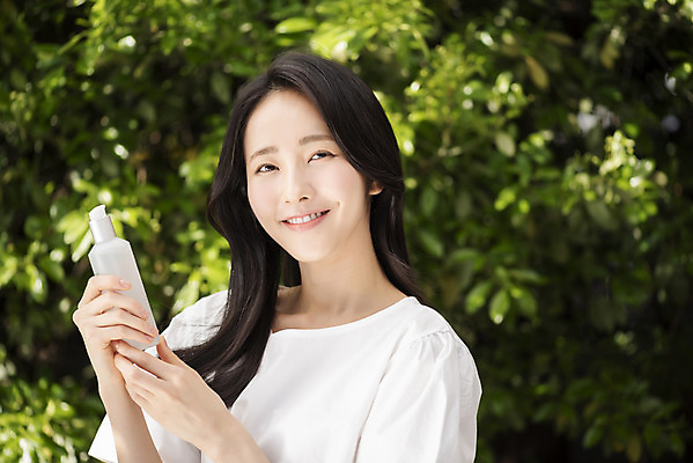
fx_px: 2022
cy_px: 232
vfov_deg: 13.1
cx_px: 346
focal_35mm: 105
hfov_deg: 19.4
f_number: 4
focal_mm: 105
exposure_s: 1/400
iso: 100
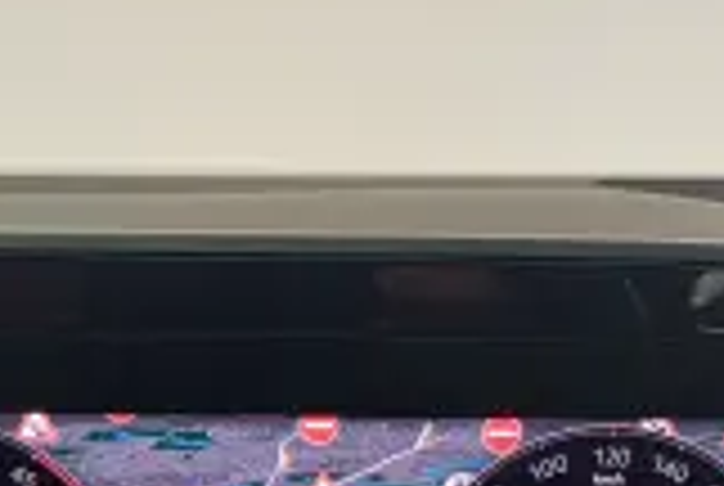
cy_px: 544
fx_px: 1169
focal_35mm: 58
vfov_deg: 22.1
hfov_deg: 34.0
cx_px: 229
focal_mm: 4.65
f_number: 1.8
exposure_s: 1/50
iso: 64
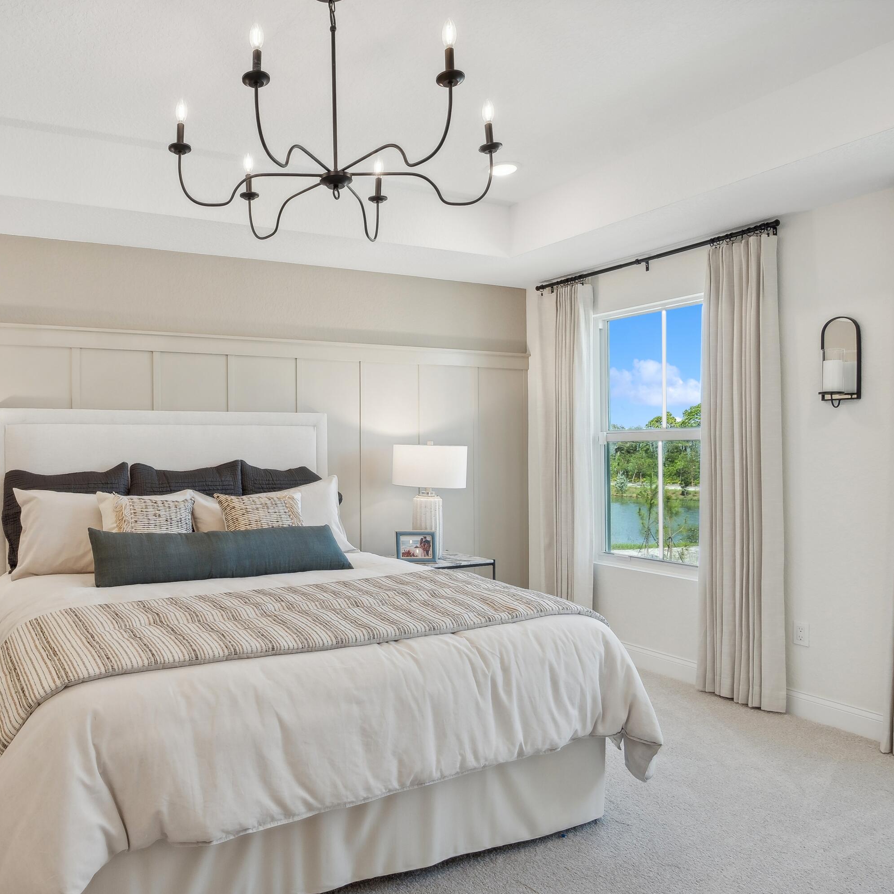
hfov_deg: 64.2
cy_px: 447
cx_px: 250
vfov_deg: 67.3
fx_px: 672
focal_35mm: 23
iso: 200
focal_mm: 12
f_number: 9
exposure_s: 1/40
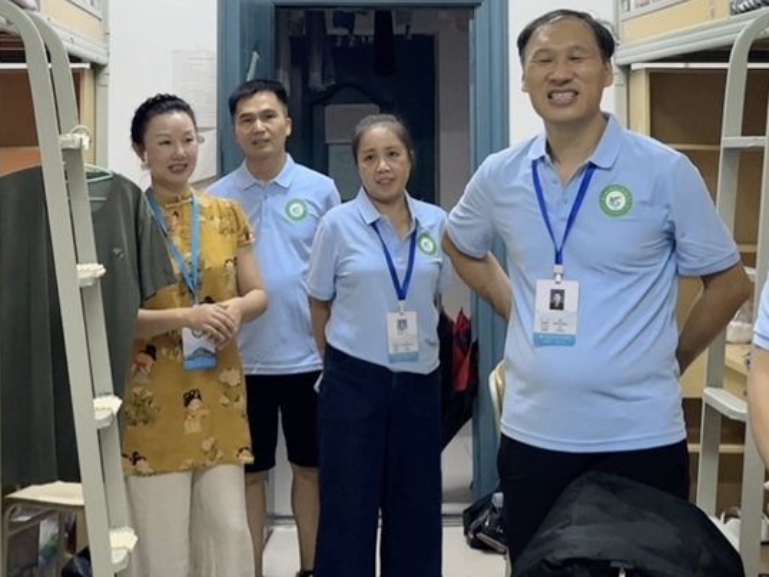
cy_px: 133
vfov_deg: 26.6
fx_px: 1200
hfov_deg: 35.5
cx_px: 398
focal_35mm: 54
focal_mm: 6.86
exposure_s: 1/50
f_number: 1.78
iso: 500
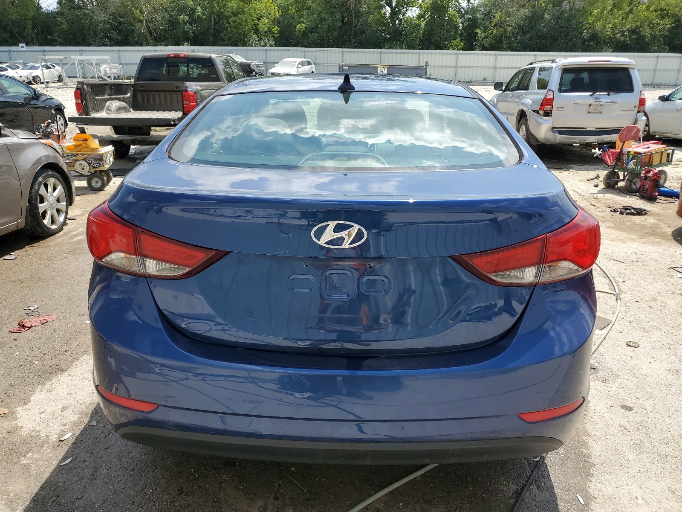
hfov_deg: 67.3
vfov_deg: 53.1
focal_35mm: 26
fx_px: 512
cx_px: 341
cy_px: 256
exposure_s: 1/2500
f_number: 1.5
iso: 50
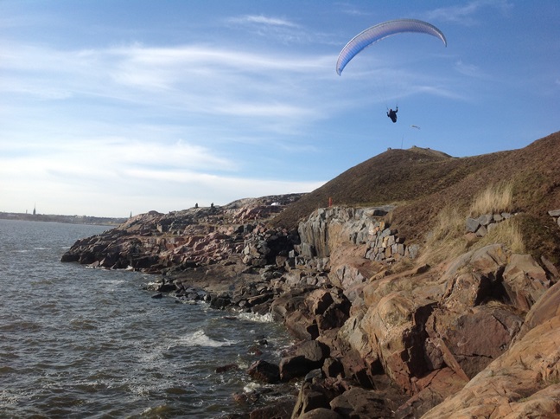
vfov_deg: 40.6
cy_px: 210
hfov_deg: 52.7
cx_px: 280
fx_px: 565
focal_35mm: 35
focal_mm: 4.28
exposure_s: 1/1890
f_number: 2.4
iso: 50
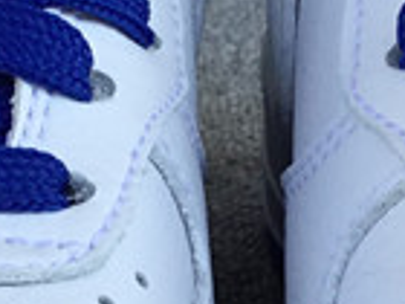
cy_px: 256
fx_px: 2328
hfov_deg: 9.9
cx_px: 266
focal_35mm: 199
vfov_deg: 7.4
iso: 25
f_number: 2.4
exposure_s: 1/314
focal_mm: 3.3
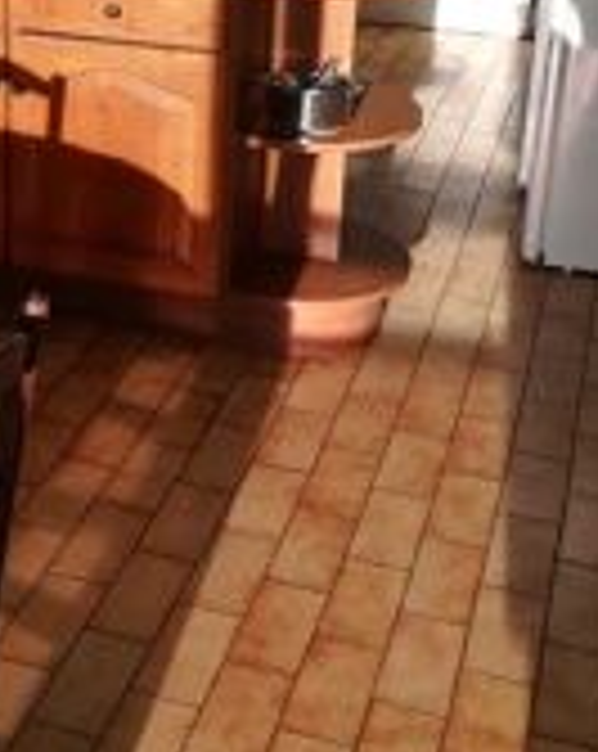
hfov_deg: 23.1
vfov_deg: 28.3
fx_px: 1442
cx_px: 121
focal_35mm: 65
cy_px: 110
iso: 50
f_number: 2.2
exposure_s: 1/260
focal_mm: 3.83
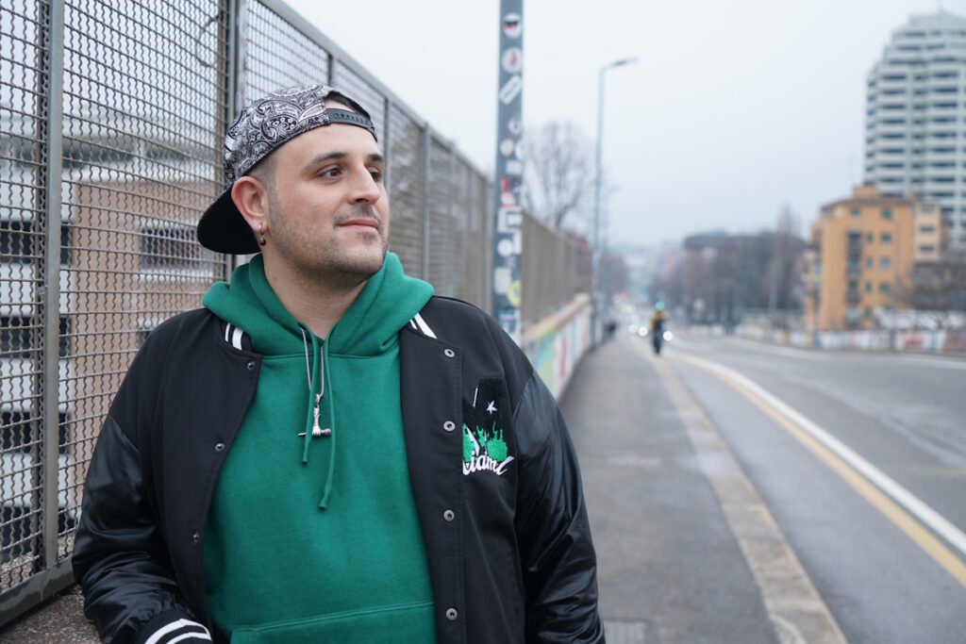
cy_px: 322
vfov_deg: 28.7
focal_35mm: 47
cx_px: 483
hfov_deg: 41.9
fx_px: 1261
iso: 800
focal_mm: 47
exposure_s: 1/500
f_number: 4
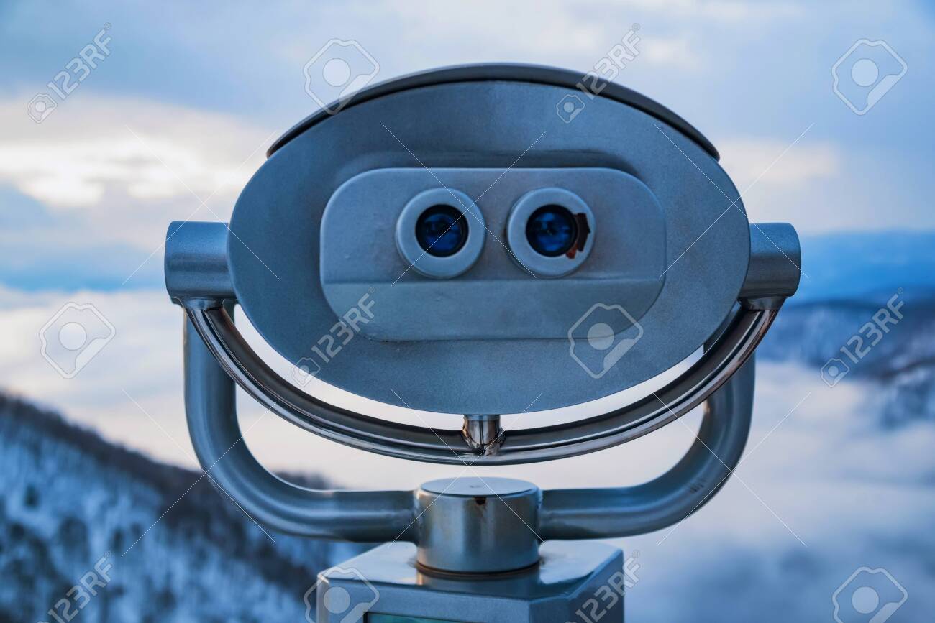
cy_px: 312
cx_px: 468
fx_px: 1247
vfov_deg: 28.1
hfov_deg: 41.1
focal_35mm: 48
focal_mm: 48
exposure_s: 1/400
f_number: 6.3
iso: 640
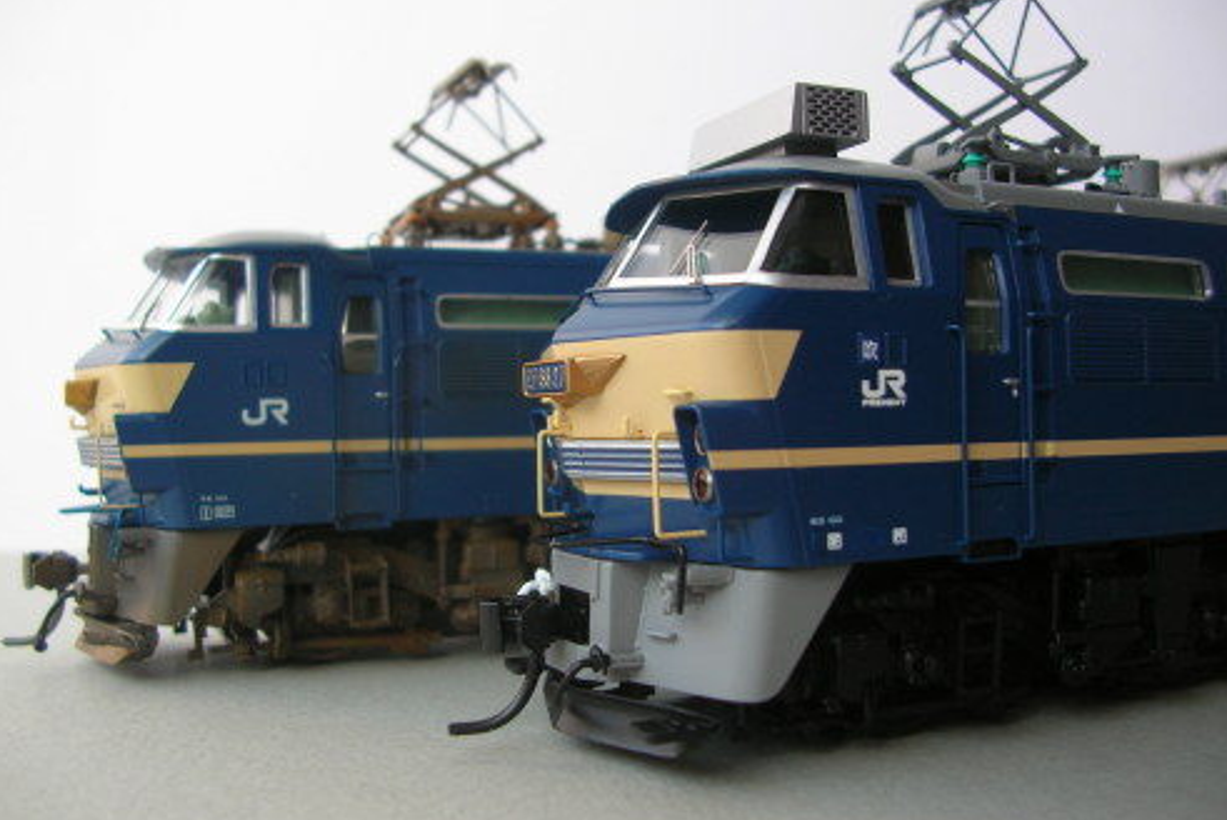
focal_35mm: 37
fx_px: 1262
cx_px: 612
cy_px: 378
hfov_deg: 51.9
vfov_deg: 36.0
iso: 50
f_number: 2.8
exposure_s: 1/75.1
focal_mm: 5.8
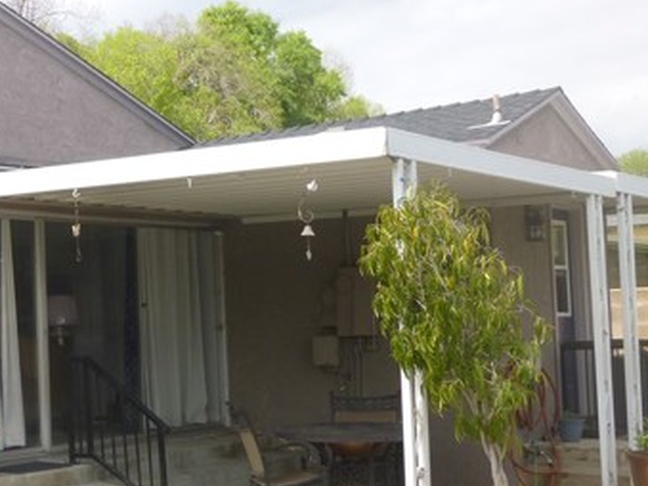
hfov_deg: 27.4
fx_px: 1272
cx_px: 50
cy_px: 268
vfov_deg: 21.6
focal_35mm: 68
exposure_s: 1/500
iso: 100
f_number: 3.6
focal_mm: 6.5
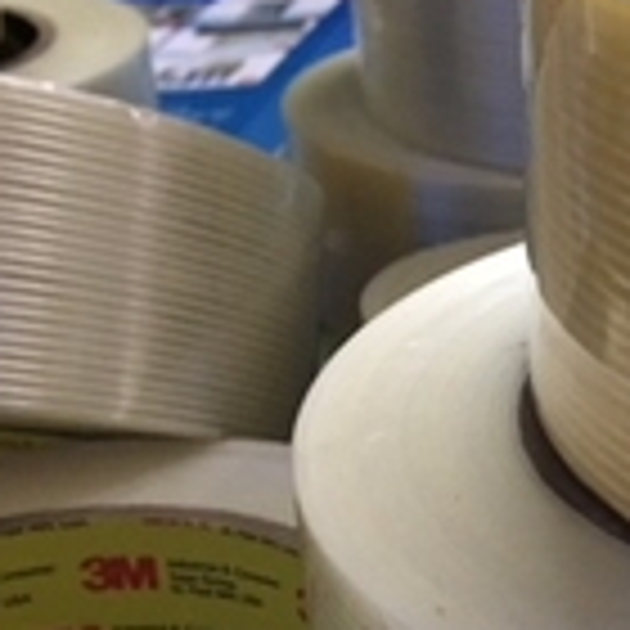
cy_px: 436
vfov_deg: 19.6
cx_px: 904
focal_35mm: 88
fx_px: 1812
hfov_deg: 17.9
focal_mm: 4.15
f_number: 2.2
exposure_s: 1/17
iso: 100
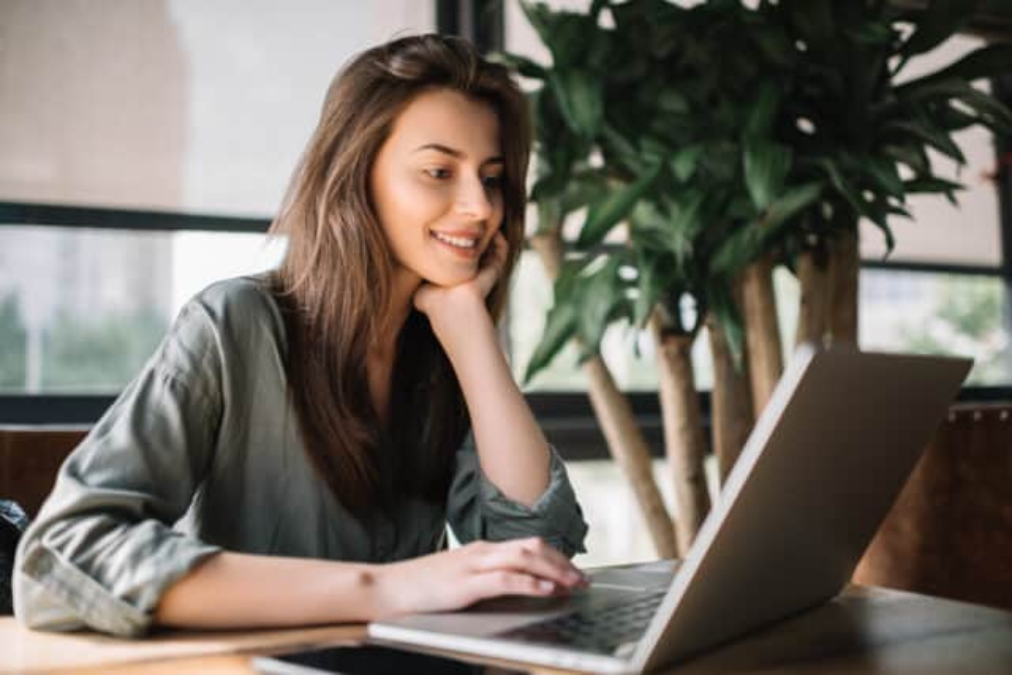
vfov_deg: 37.9
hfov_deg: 54.4
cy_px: 338
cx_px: 506
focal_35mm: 35
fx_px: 984
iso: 200
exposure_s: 1/800
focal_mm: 35
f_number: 1.4
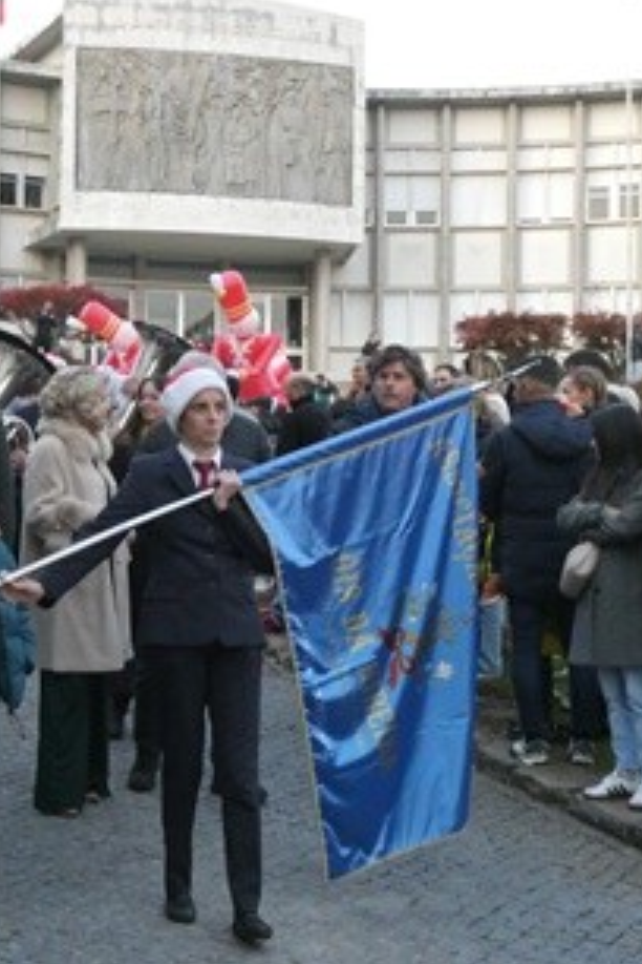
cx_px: 170
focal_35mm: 68
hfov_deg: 19.9
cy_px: 553
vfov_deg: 29.6
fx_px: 1819
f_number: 3.8
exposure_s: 1/80
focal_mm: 7.2
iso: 800
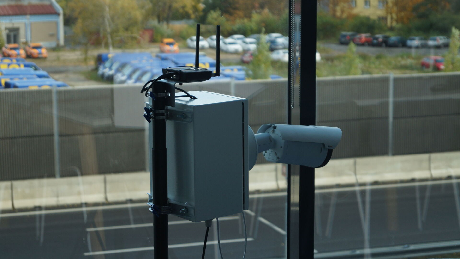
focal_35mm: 87
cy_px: 128
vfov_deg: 14.0
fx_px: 1055
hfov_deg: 24.6
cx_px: 230
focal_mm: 55
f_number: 5.6
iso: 200
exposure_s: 1/160
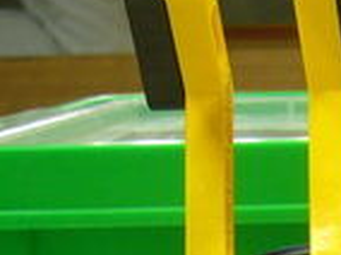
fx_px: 1554
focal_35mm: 158
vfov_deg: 8.8
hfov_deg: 11.7
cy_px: 524
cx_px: 574
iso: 125
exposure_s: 1/15
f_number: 2.8
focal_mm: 5.8
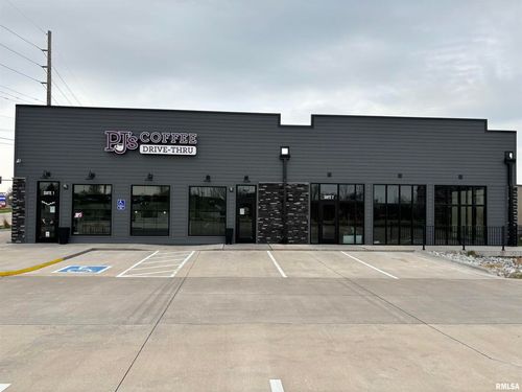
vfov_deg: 53.1
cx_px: 261
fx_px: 392
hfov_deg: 67.3
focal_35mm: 26
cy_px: 196
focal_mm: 5.96
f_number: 1.6
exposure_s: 1/747
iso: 50
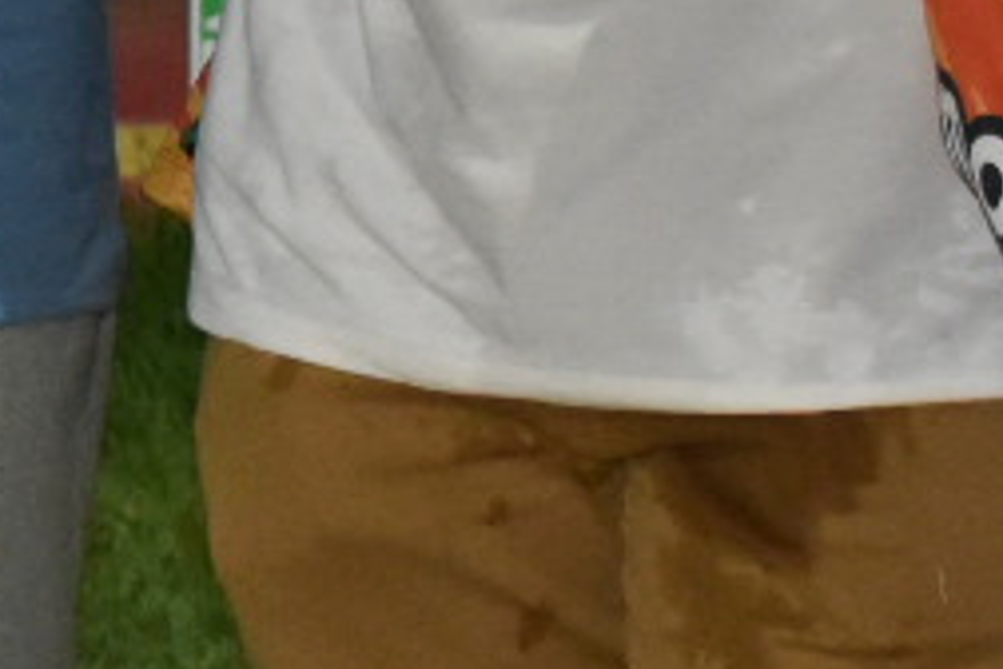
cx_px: -402
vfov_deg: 4.4
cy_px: -350
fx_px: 8581
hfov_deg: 6.6
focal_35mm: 308
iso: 3200
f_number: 4
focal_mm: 32
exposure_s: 1/100
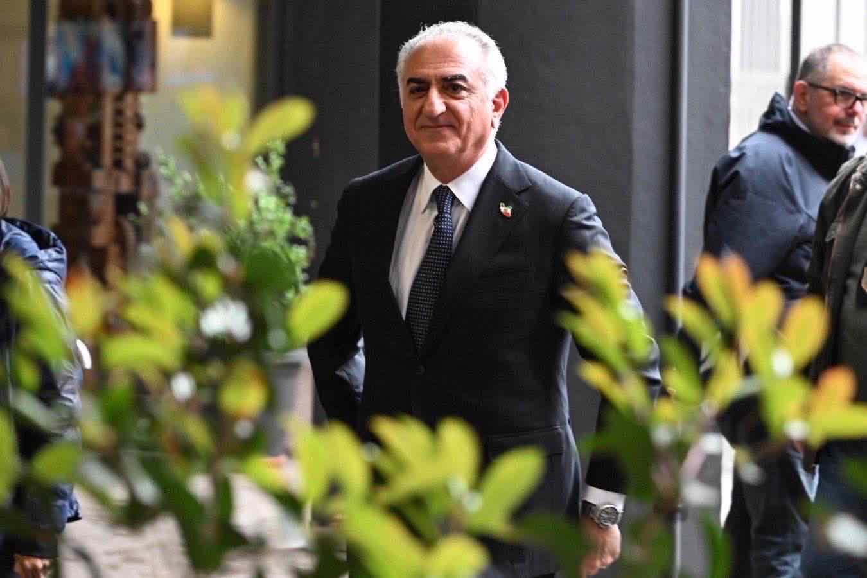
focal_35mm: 120
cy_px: 289
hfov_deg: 17.1
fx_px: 2890
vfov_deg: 11.4
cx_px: 434
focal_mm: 120
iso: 2500
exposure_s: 1/200
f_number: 4.5
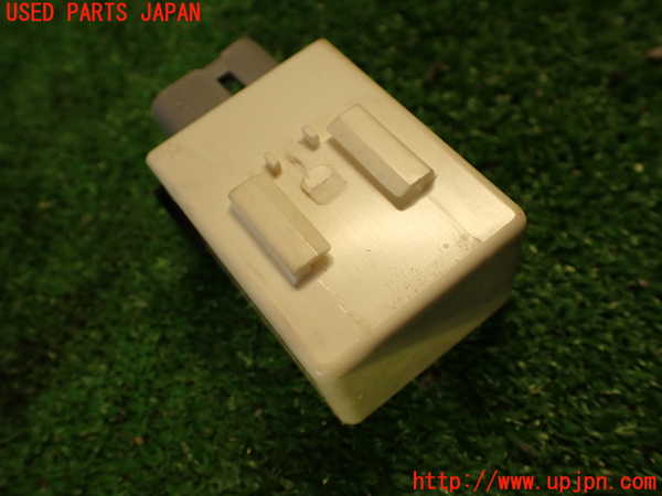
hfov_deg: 56.8
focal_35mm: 32
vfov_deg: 44.2
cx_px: 331
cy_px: 248
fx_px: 612
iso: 200
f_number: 2.4
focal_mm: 5.79
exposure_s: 1/60
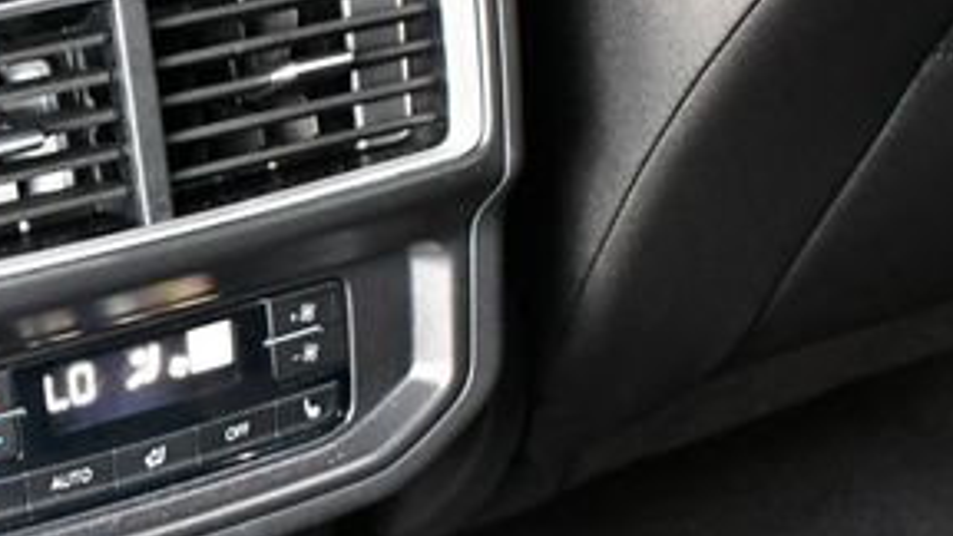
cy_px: 404
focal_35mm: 84
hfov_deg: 24.2
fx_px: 2123
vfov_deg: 14.3
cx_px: 7
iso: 3200
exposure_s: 1/80
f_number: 3.5
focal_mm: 18
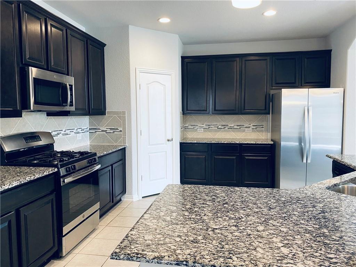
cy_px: 134
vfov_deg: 53.1
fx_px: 267
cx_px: 178
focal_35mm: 26
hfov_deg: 67.3
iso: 160
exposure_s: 1/60
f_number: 1.8
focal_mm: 4.25
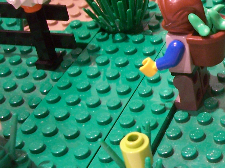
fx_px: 578
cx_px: 284
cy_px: 5
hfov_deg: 20.3
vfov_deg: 16.3
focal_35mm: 89
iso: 160
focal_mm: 5.6
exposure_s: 1/15
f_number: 2.7
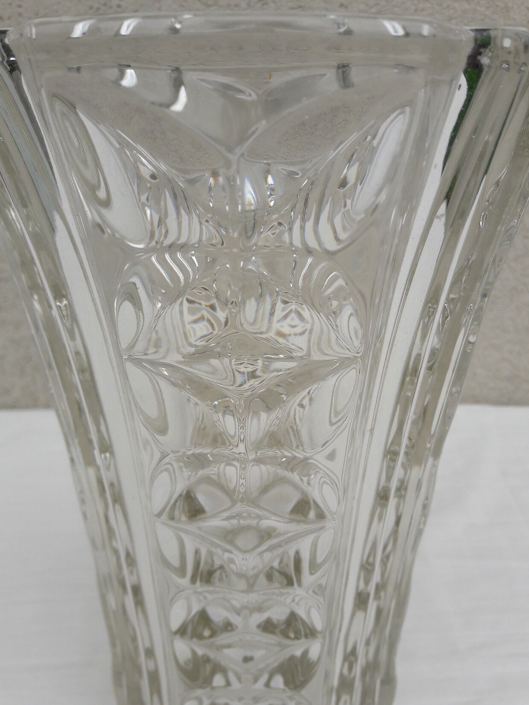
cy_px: 352
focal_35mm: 28
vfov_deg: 63.4
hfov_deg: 49.7
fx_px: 571
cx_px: 264
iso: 40
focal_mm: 3.7
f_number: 1.9
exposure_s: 1/451
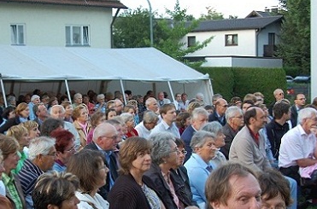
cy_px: 125
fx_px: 709
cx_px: 86
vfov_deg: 16.8
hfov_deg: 25.0
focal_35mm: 81
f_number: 5
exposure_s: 1/100
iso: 400
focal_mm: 35
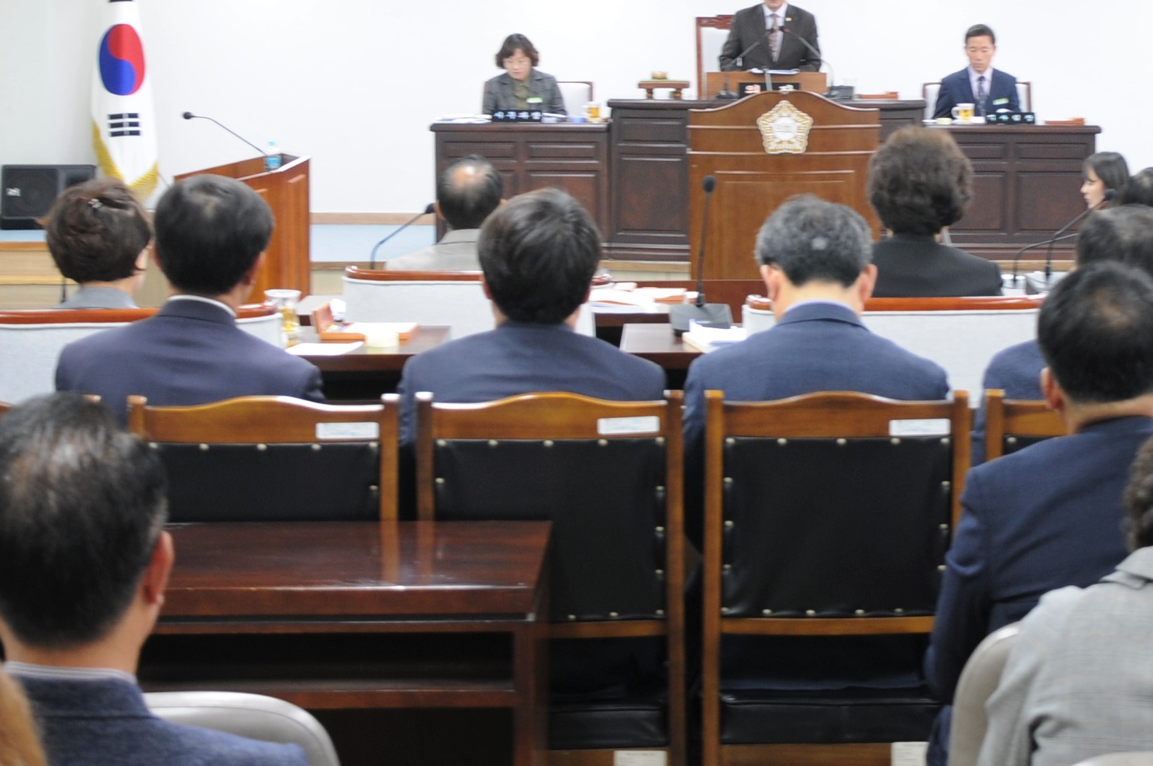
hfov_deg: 19.0
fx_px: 3423
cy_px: 146
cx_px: 840
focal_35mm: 107
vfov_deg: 12.7
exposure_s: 1/10
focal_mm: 28
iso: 200
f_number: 4
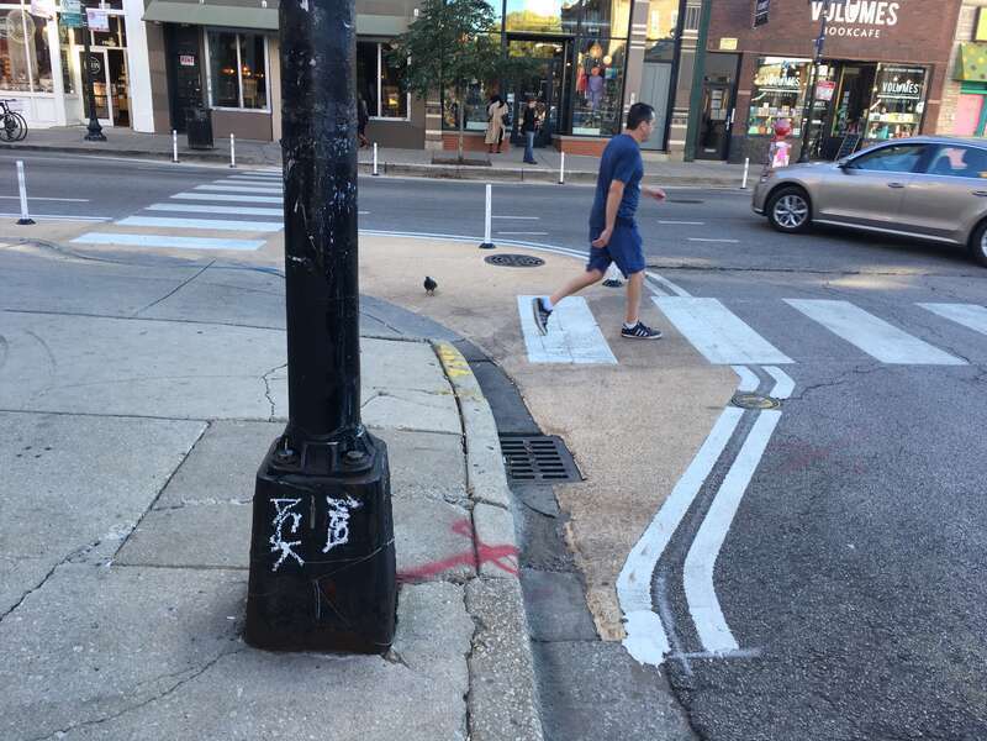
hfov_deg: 61.7
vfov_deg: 48.2
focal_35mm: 29
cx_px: 494
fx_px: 827
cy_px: 370
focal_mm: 4.15
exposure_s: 1/120
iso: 25
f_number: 2.2
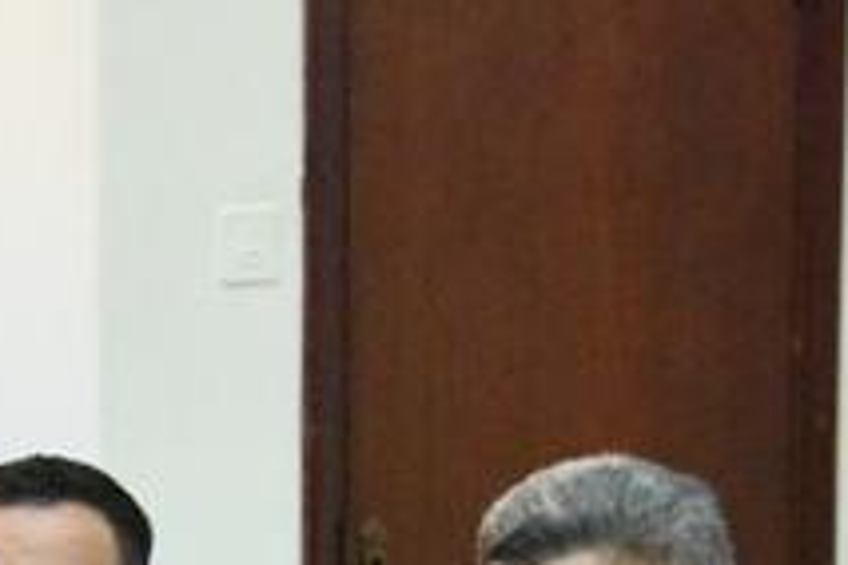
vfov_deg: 5.7
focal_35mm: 240
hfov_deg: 8.3
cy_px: 905
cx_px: -633
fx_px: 5653
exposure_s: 1/250
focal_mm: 50
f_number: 8
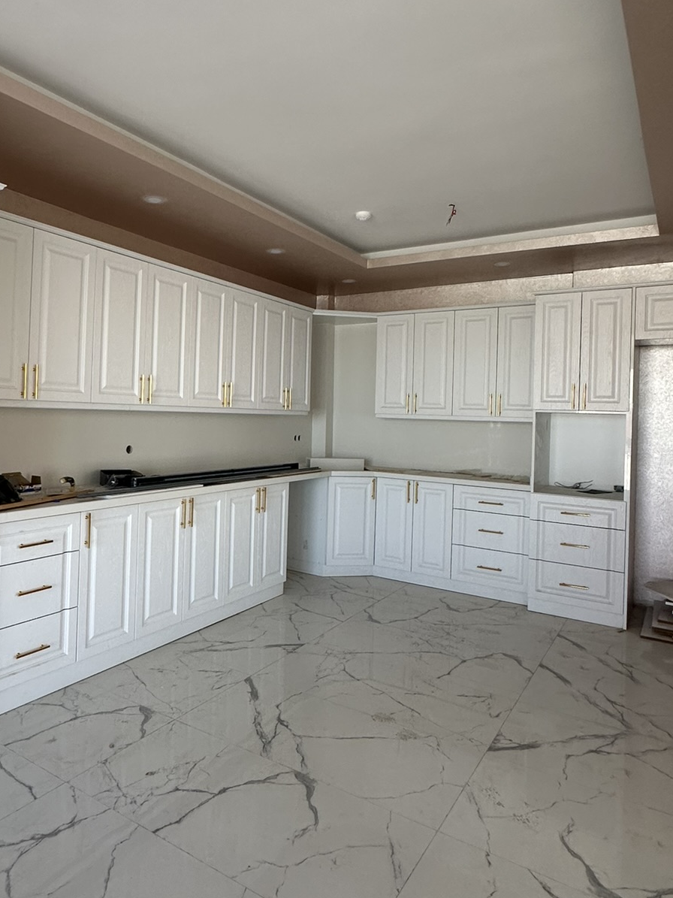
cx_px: 247
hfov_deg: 56.0
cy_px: 407
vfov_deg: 71.4
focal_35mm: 24
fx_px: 622
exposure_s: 1/99
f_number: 2.2
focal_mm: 2.22
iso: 160
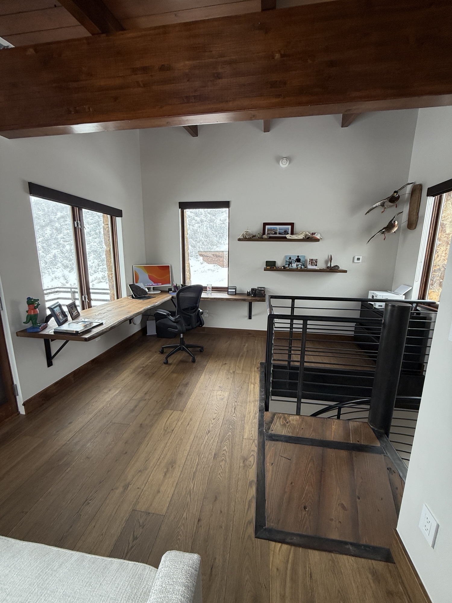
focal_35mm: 14
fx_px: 244
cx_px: 226
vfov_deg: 102.1
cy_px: 302
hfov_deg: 85.7
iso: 64
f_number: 2.2
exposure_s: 1/180
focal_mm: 2.22
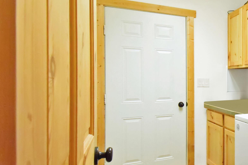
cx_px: 230
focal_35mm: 29
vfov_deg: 44.9
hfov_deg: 54.1
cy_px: 81
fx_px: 200
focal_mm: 10
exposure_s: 1/200
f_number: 8
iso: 12800
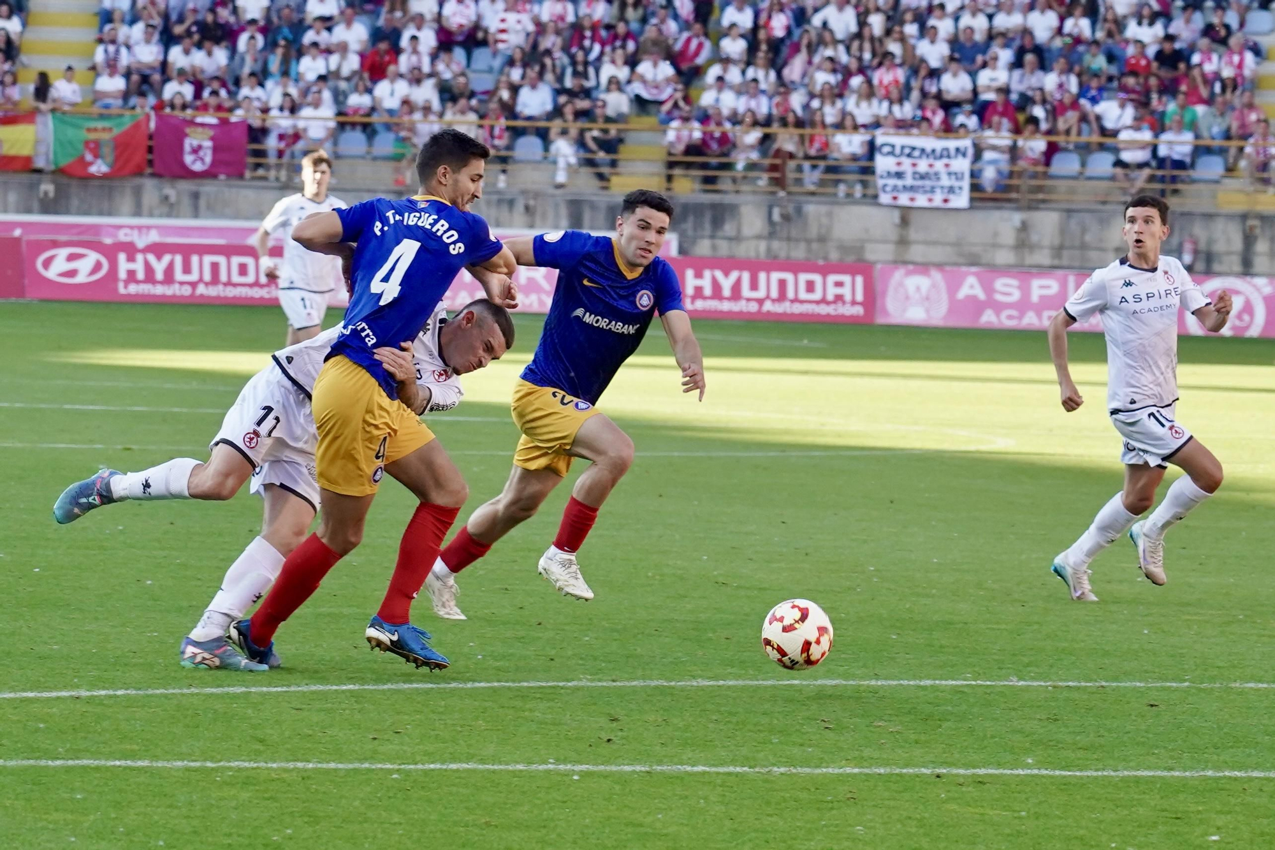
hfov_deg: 13.1
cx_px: 638
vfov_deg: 8.7
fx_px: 5560
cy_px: 425
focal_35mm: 157
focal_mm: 105
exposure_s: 1/800
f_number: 4.5
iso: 1250
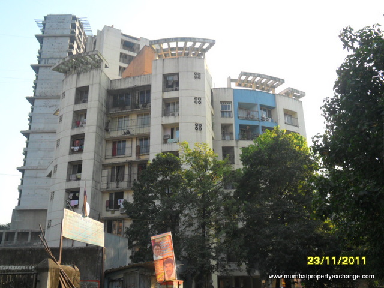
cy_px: 144
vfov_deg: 38.7
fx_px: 410
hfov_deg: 50.1
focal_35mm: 37
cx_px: 192
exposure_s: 1/250
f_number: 4
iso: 100
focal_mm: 6.6
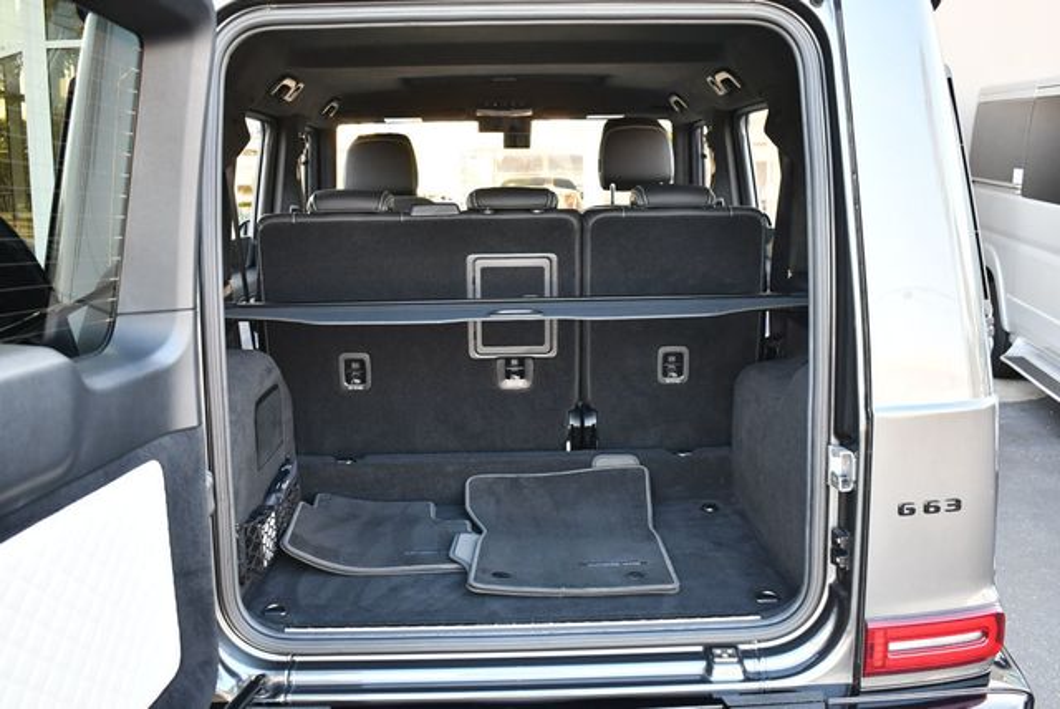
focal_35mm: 36
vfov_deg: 36.9
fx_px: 1061
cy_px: 354
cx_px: 530
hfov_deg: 53.1
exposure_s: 1/250
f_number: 3.5
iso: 800
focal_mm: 18
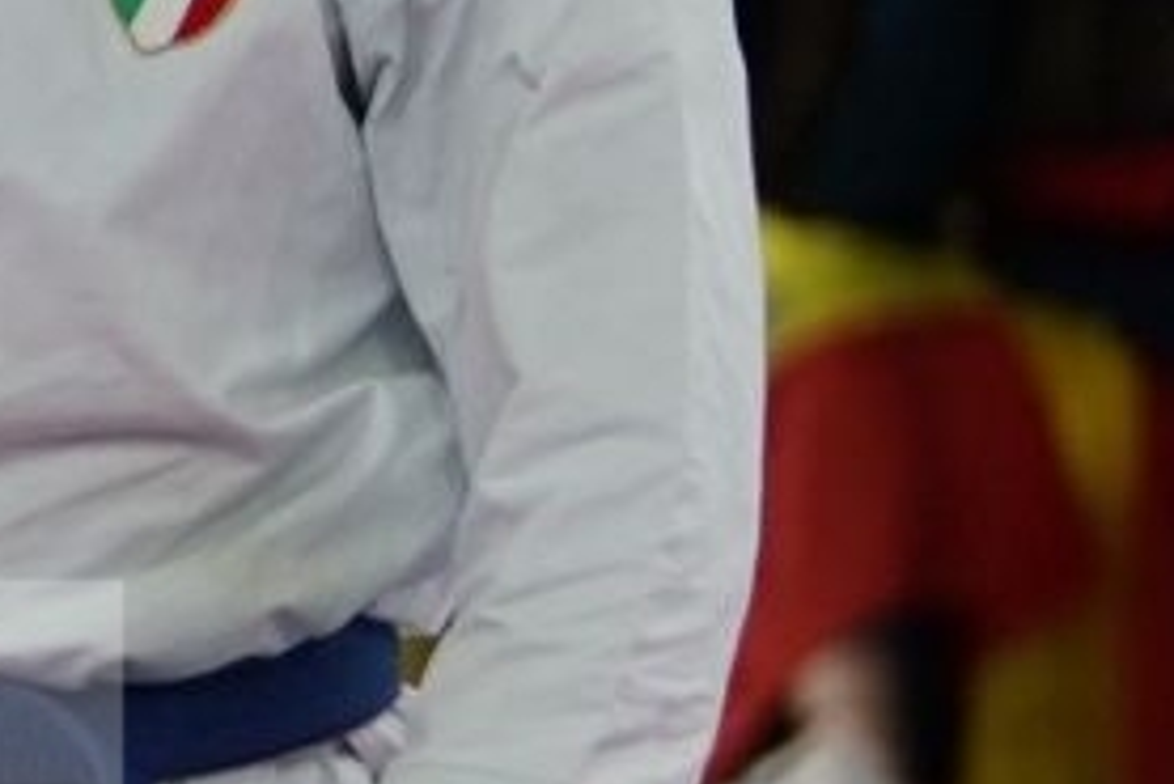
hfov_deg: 1.4
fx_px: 47863
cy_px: 966
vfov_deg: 0.9
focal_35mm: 1467
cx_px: -1708
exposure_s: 1/250
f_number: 2.8
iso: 320
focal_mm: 151
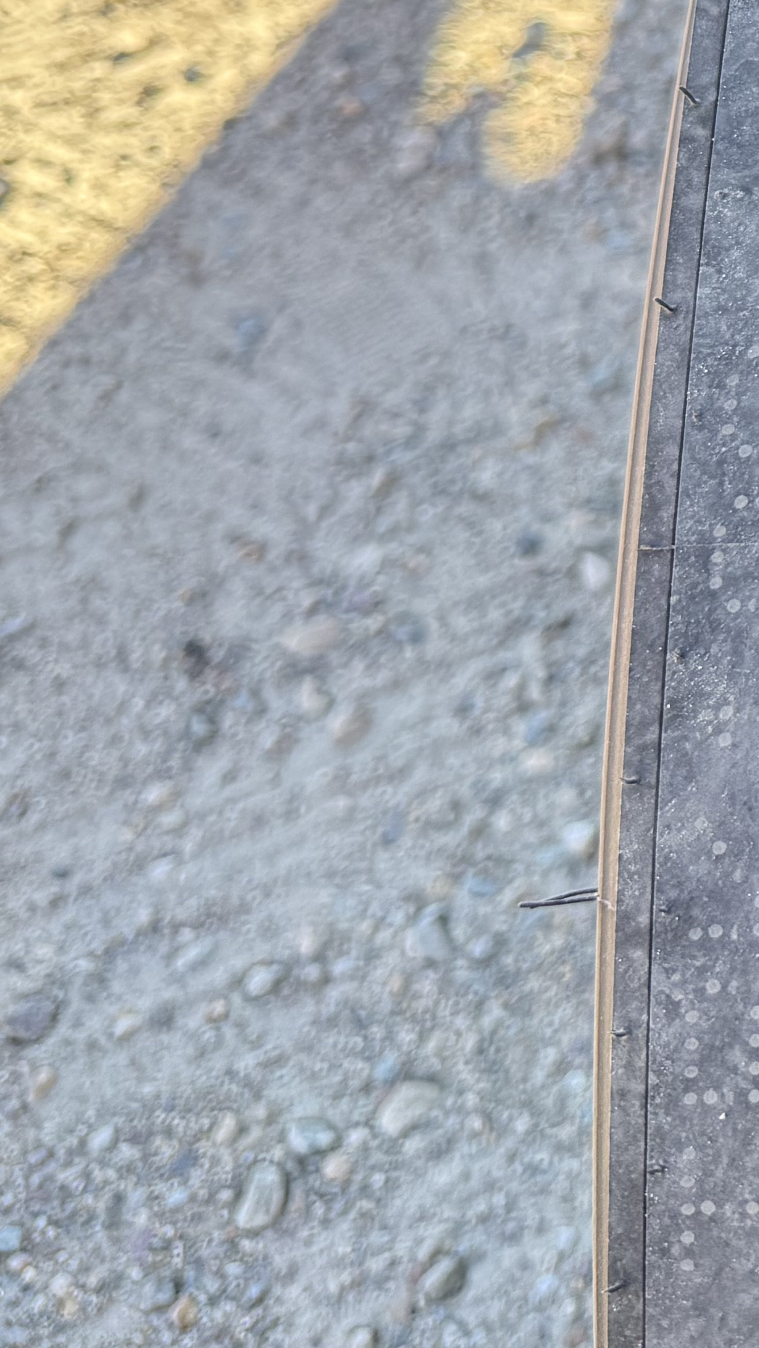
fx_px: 2254
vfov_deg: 31.7
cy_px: 134
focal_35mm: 63
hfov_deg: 16.2
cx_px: 1365
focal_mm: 6.76
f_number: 1.78
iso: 100
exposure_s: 1/410
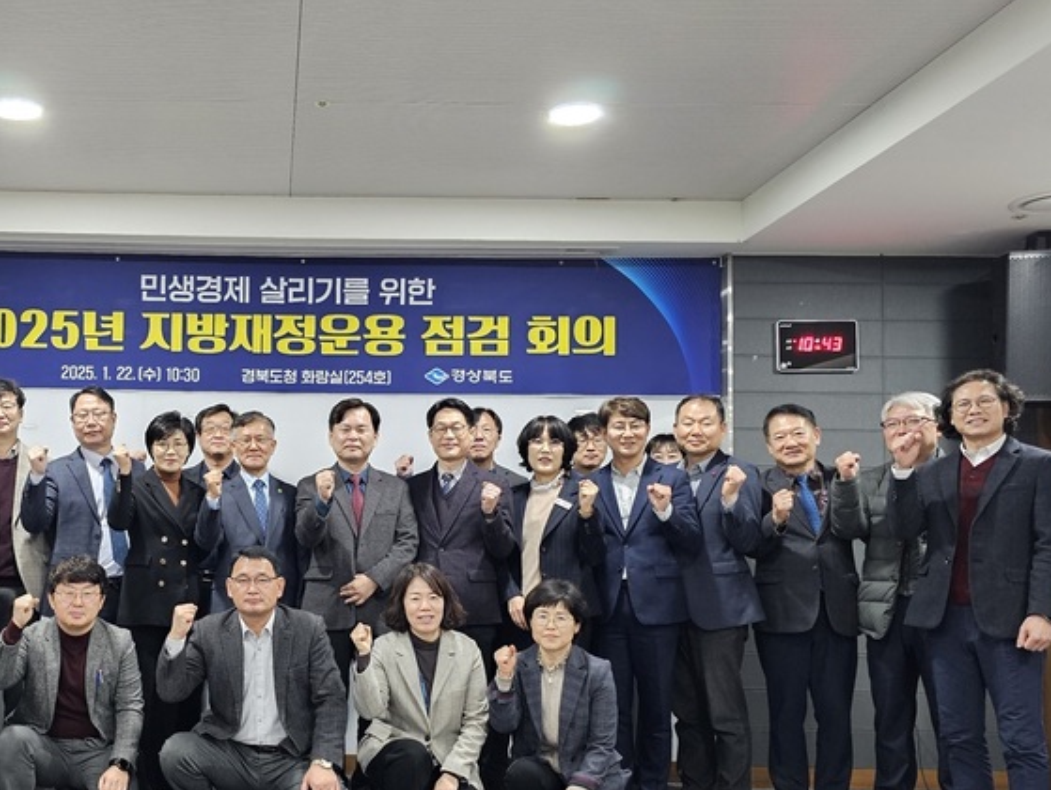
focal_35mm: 37
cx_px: 259
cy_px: 496
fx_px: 1124
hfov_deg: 48.1
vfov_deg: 38.5
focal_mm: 6.3
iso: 800
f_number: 1.7
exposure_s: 1/120
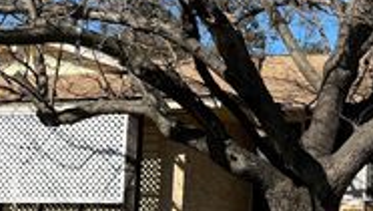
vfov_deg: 15.9
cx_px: 377
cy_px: 93
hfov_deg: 26.3
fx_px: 752
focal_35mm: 76
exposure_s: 1/3521
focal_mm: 5.1
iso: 50
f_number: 1.6
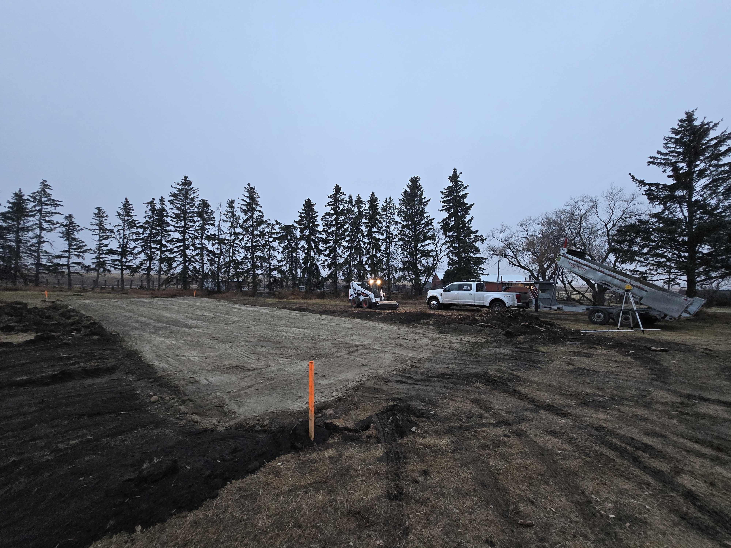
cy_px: 274
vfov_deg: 89.9
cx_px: 366
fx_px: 275
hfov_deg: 106.2
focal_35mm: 13
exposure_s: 1/60
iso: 250
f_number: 2.2
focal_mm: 1.7
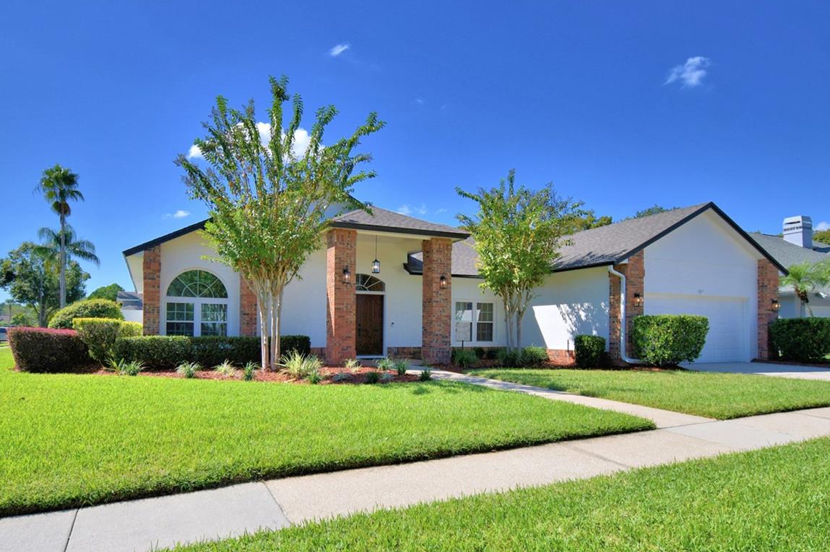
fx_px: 484
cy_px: 322
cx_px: 370
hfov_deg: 81.0
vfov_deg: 59.1
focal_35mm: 21
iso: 100
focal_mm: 10
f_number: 4.5
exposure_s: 1/1600
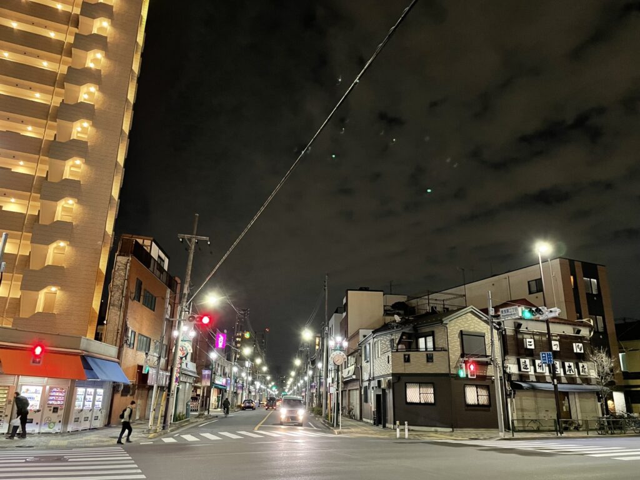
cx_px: 320
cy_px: 240
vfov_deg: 53.1
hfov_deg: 67.3
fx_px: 481
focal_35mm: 26
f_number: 1.6
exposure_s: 1/25
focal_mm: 4.2
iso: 640
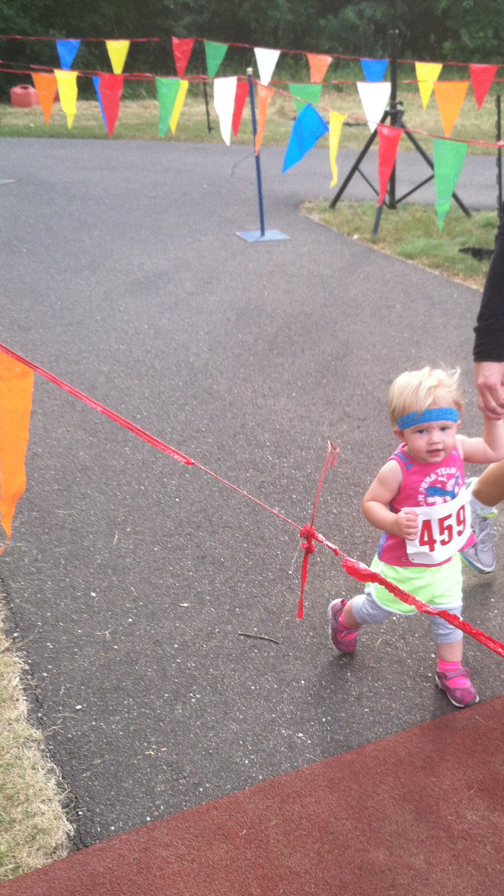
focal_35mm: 48
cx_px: 375
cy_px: 501
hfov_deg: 24.7
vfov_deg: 42.8
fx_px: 1140
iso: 80
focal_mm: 3.85
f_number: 2.8
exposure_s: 1/160
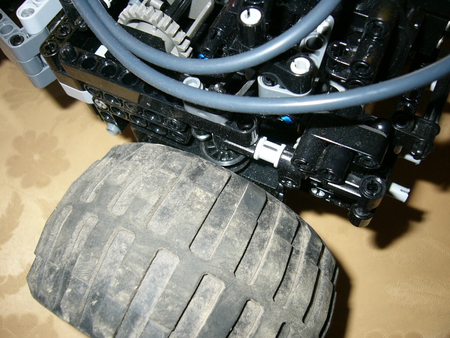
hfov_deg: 52.6
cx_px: 225
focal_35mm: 35
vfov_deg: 40.7
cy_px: 169
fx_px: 455
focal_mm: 5.8
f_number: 2.8
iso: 100
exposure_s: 1/60
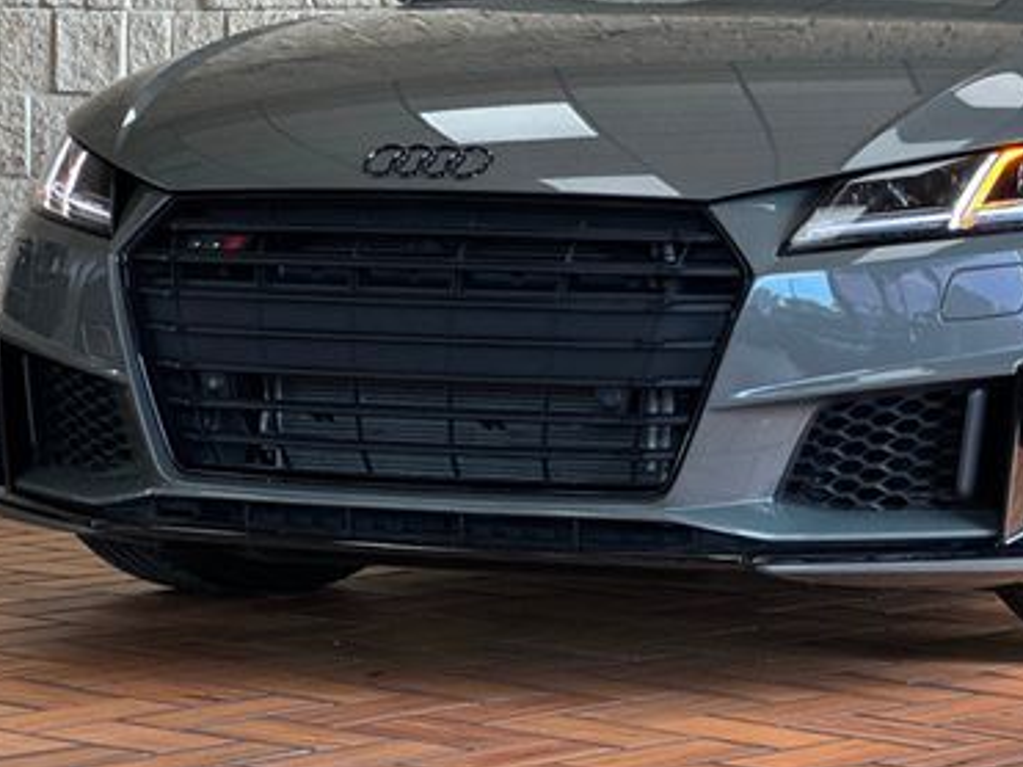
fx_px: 3929
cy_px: 199
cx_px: 819
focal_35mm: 133
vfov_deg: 11.1
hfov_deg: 14.7
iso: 64
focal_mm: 9
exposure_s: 1/120
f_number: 2.8
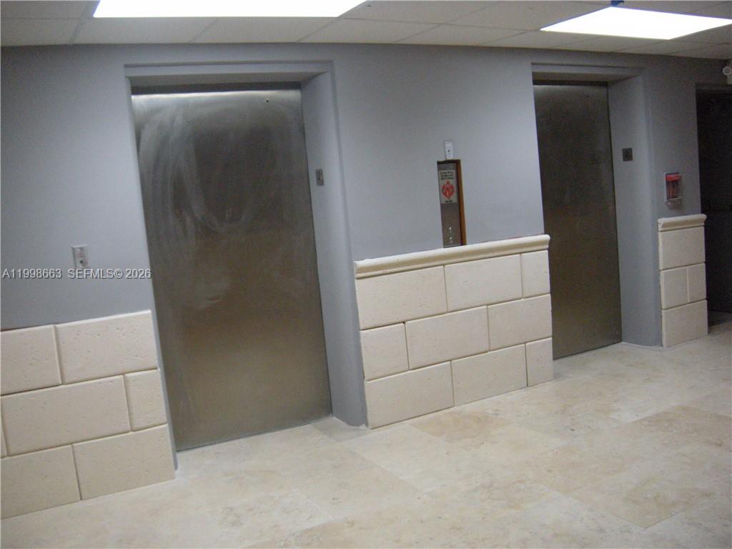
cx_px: 366
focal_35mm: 35
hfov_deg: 52.6
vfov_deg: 40.7
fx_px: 740
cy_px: 274
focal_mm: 5.9
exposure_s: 1/60
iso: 391
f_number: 3.8
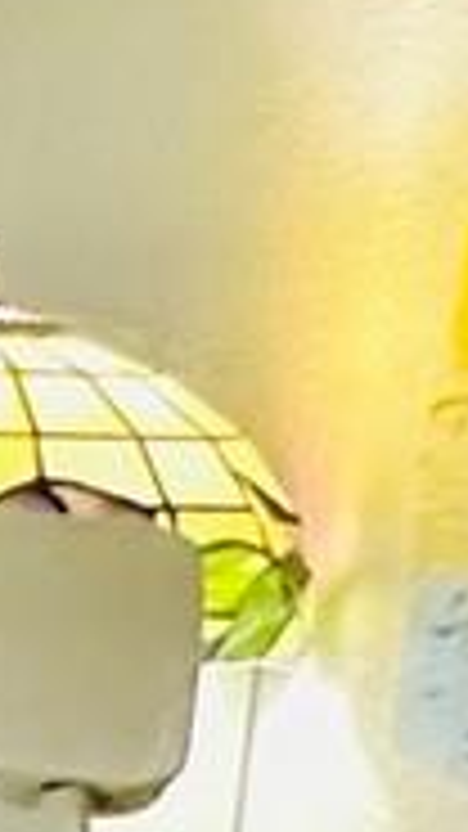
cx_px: -2480
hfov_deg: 4.9
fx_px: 2913
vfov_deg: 15.9
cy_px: 836
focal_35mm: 132
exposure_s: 1/60
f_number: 2.2
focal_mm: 2.22
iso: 640
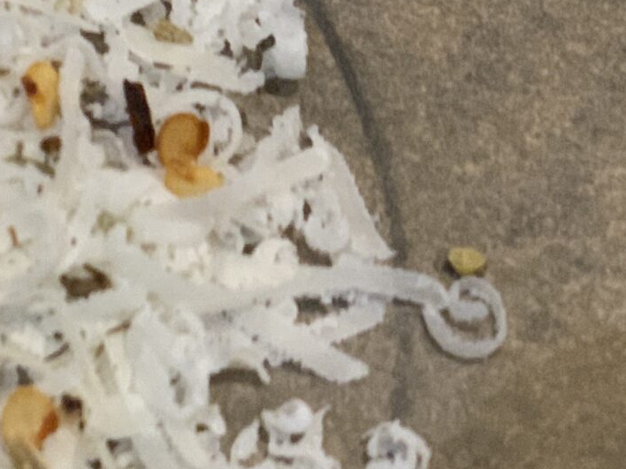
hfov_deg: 10.2
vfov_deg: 7.9
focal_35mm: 188
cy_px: 236
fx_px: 3400
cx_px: -247
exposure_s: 1/50
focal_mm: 6
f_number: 2.4
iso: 160
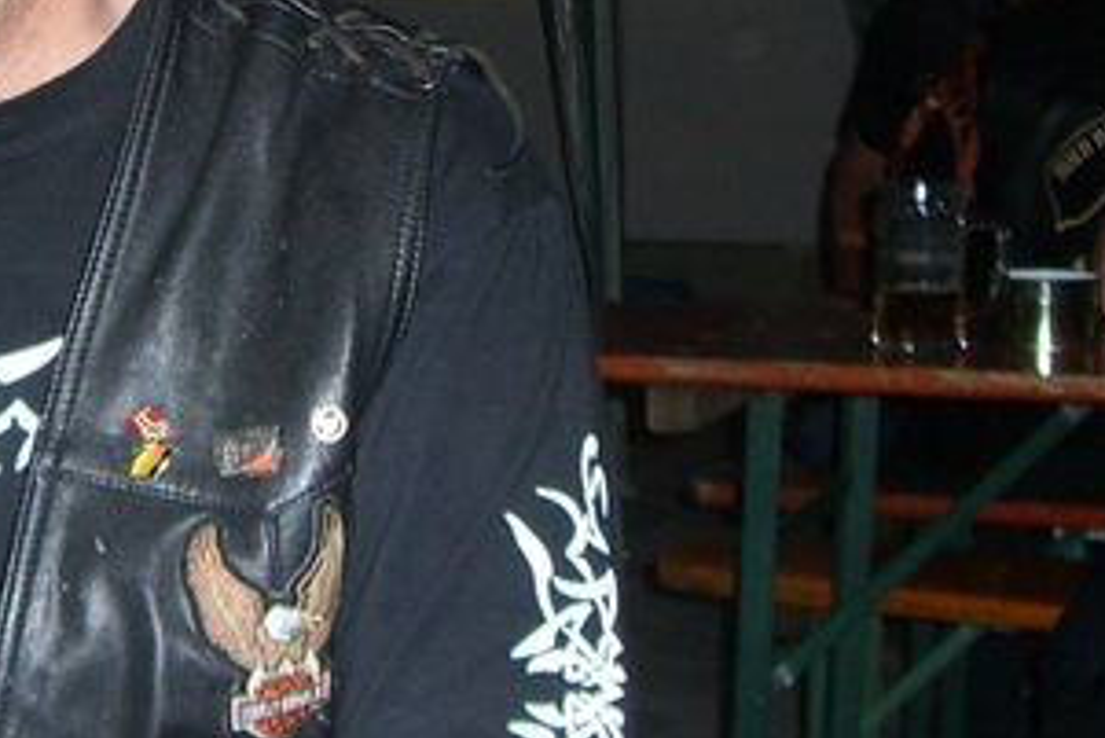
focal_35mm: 105
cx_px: 213
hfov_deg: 19.2
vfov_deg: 12.8
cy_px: -88
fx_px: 3224
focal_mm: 6.2
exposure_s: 1/60
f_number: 2.7
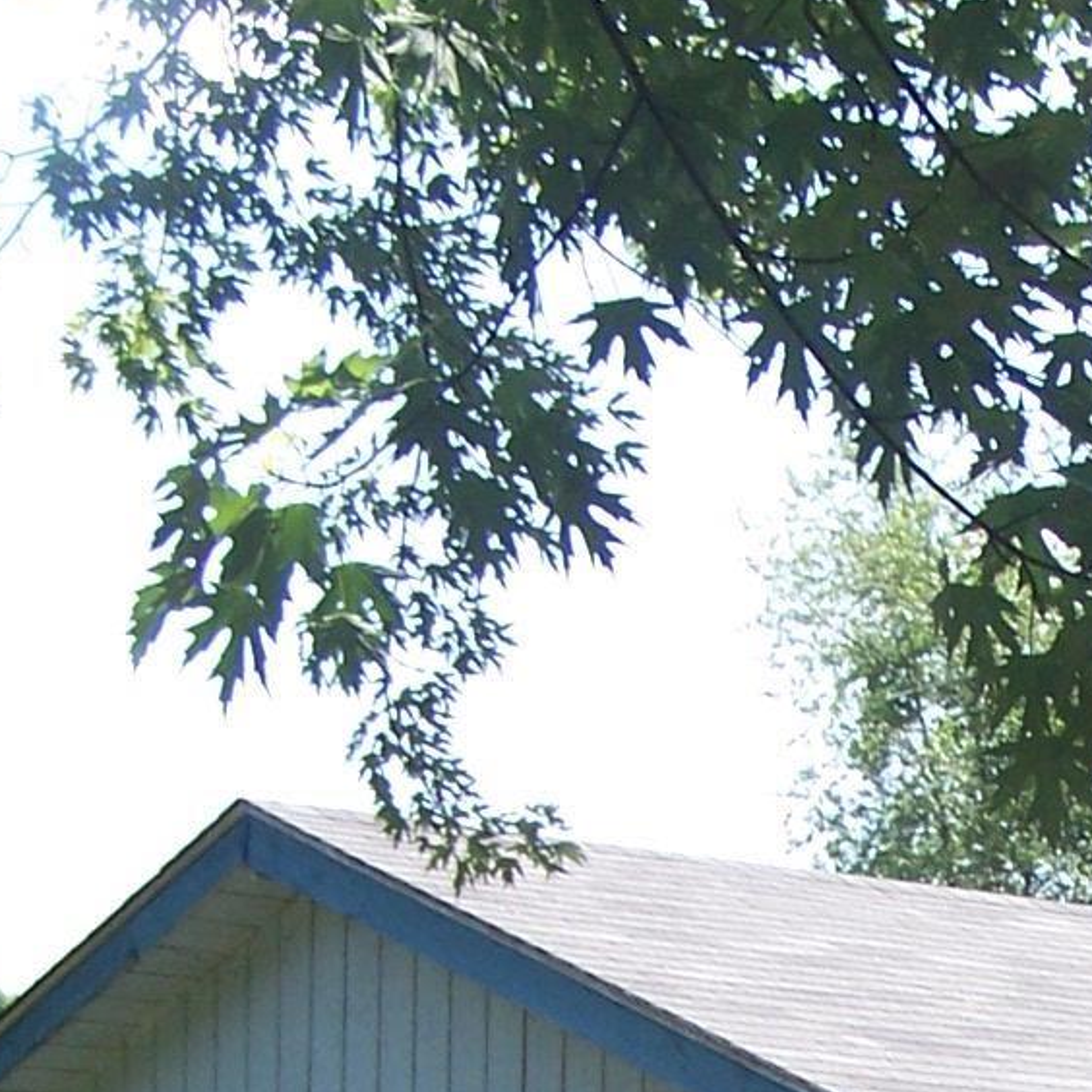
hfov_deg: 13.8
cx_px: 1396
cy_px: 1410
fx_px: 4354
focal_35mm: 122
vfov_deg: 13.8
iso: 80
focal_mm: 6.3
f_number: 2.8
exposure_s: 1/500
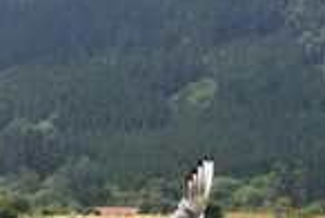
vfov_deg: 6.8
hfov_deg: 10.2
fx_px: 1818
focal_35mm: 201
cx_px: 236
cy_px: 305
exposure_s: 1/400
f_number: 9
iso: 200
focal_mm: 70
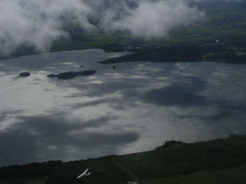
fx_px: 618
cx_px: 158
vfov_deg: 16.6
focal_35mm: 87
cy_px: 2
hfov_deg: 22.4
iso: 50
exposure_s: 1/750
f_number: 6.7
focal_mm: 5.7
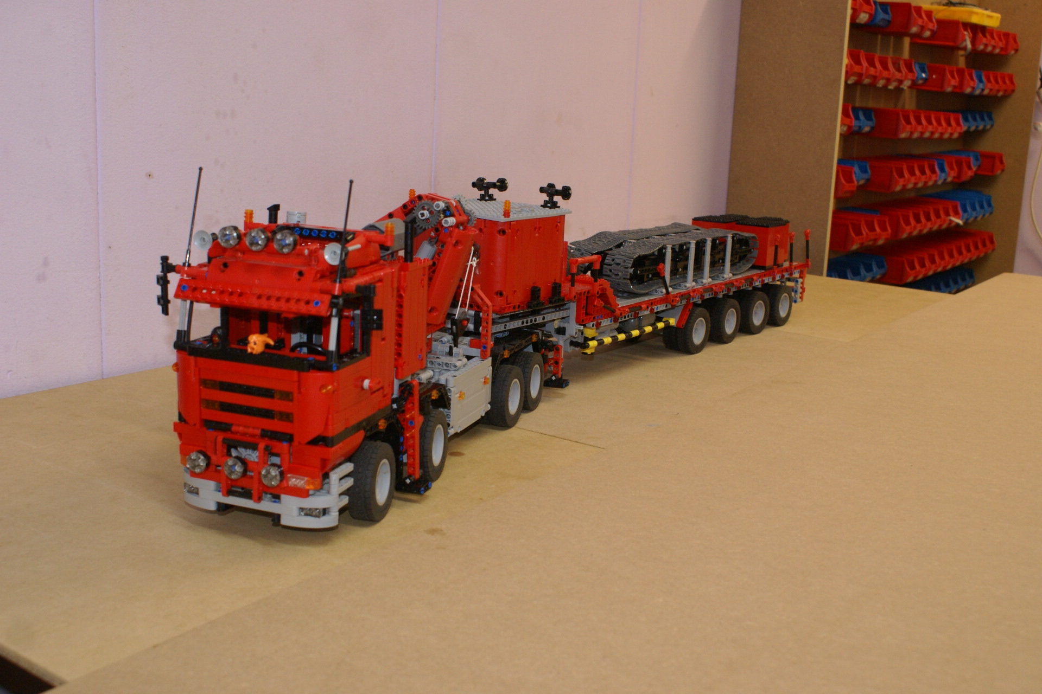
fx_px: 1129
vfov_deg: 34.2
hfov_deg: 49.6
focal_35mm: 39
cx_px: 521
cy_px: 347
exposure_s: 1/13
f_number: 5.6
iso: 400
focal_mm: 26
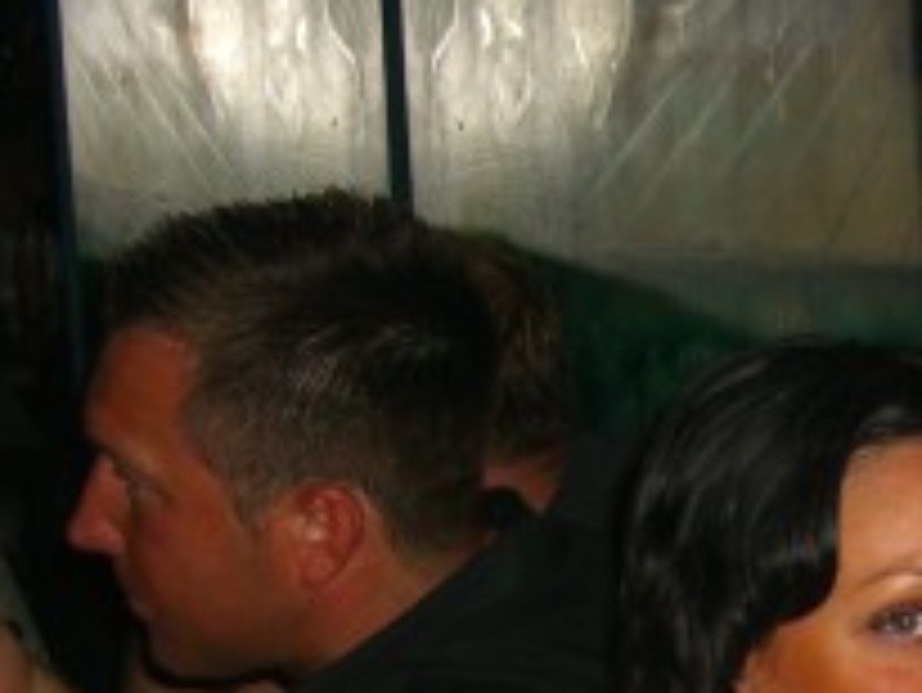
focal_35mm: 111
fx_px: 2958
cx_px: 904
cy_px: 896
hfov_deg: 17.3
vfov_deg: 12.9
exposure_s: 1/60
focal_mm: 7.9
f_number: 2.8
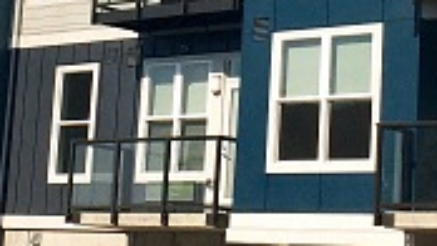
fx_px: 1715
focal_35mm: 148
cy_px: -123
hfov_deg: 14.5
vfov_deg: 8.0
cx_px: 193
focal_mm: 4.15
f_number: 2.2
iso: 32
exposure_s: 1/3731
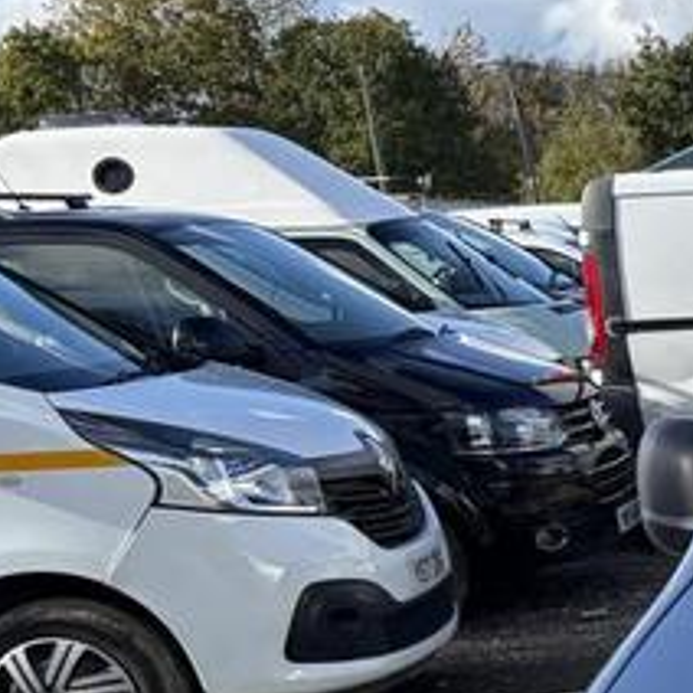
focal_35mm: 97
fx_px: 2197
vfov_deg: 17.0
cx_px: 1451
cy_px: 870
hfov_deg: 14.4
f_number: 1.6
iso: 64
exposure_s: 1/2075
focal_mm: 5.96
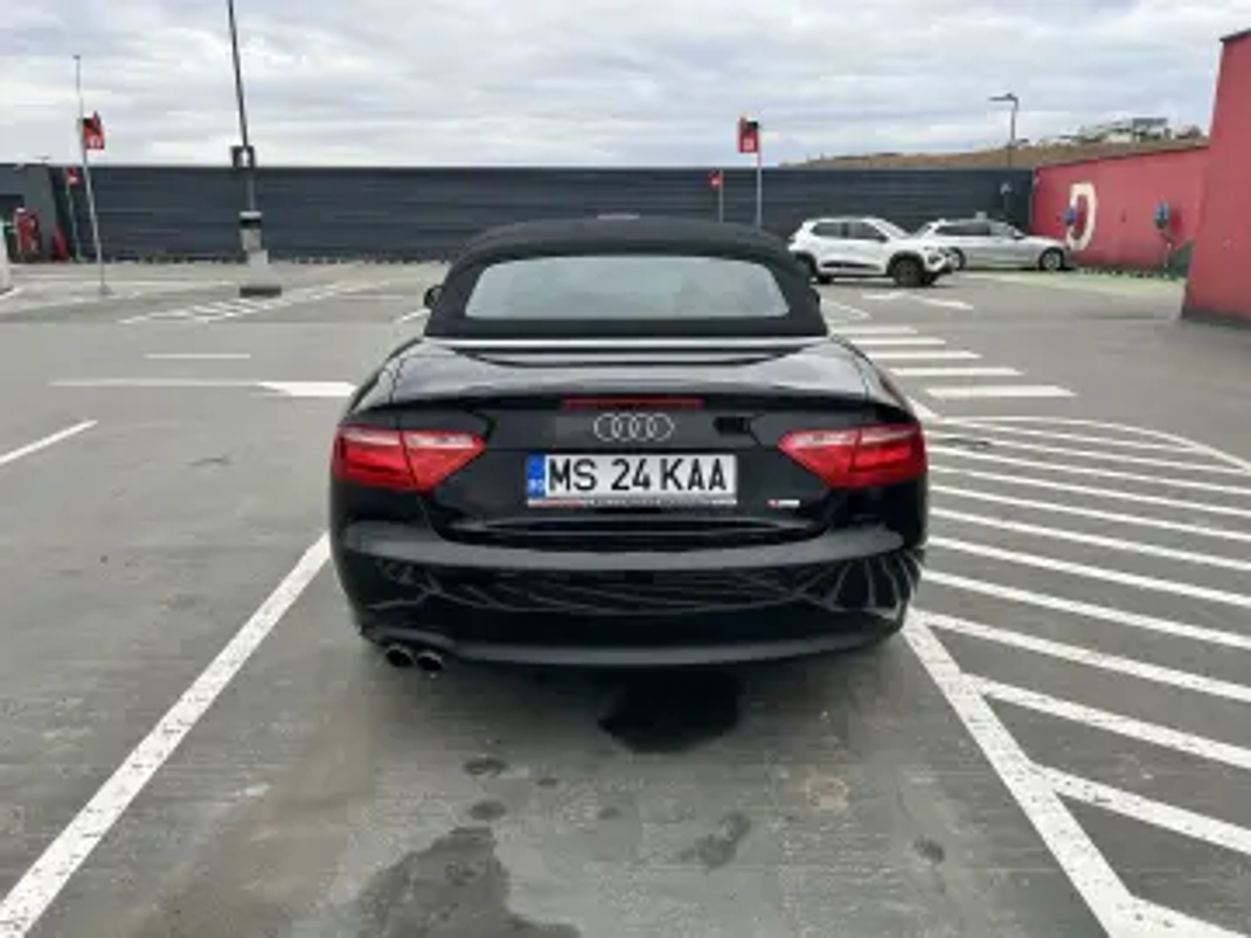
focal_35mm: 26
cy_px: 469
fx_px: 940
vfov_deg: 53.1
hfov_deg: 67.3
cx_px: 626
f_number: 1.5
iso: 50
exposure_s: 1/917
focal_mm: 5.7
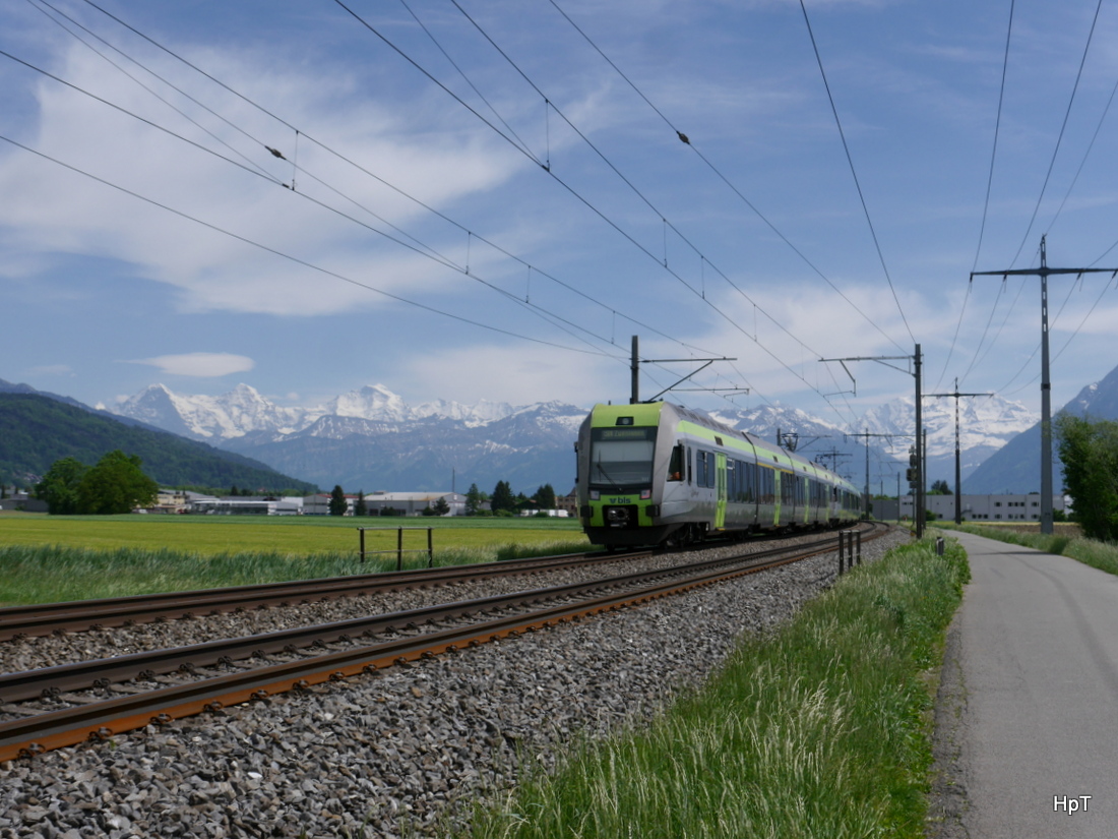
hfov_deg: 39.7
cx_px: 559
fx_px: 1550
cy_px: 420
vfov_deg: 30.3
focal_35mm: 48
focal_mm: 24
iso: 160
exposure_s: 1/500
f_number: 10
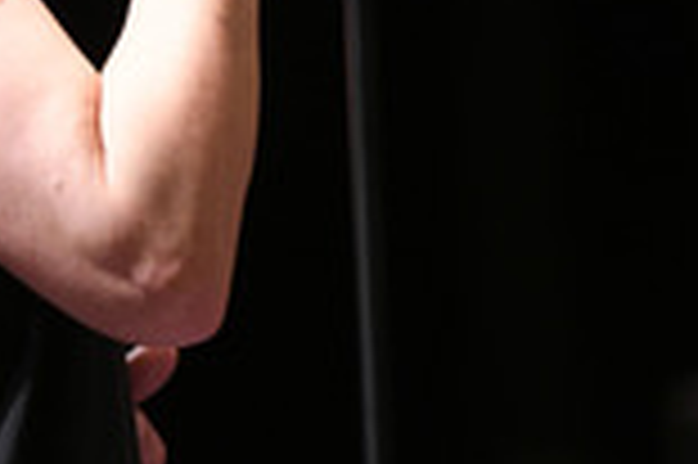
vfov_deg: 2.4
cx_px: -65
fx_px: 11272
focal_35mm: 582
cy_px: -149
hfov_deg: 3.5
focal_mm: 200
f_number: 2.8
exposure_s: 1/200
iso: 2500
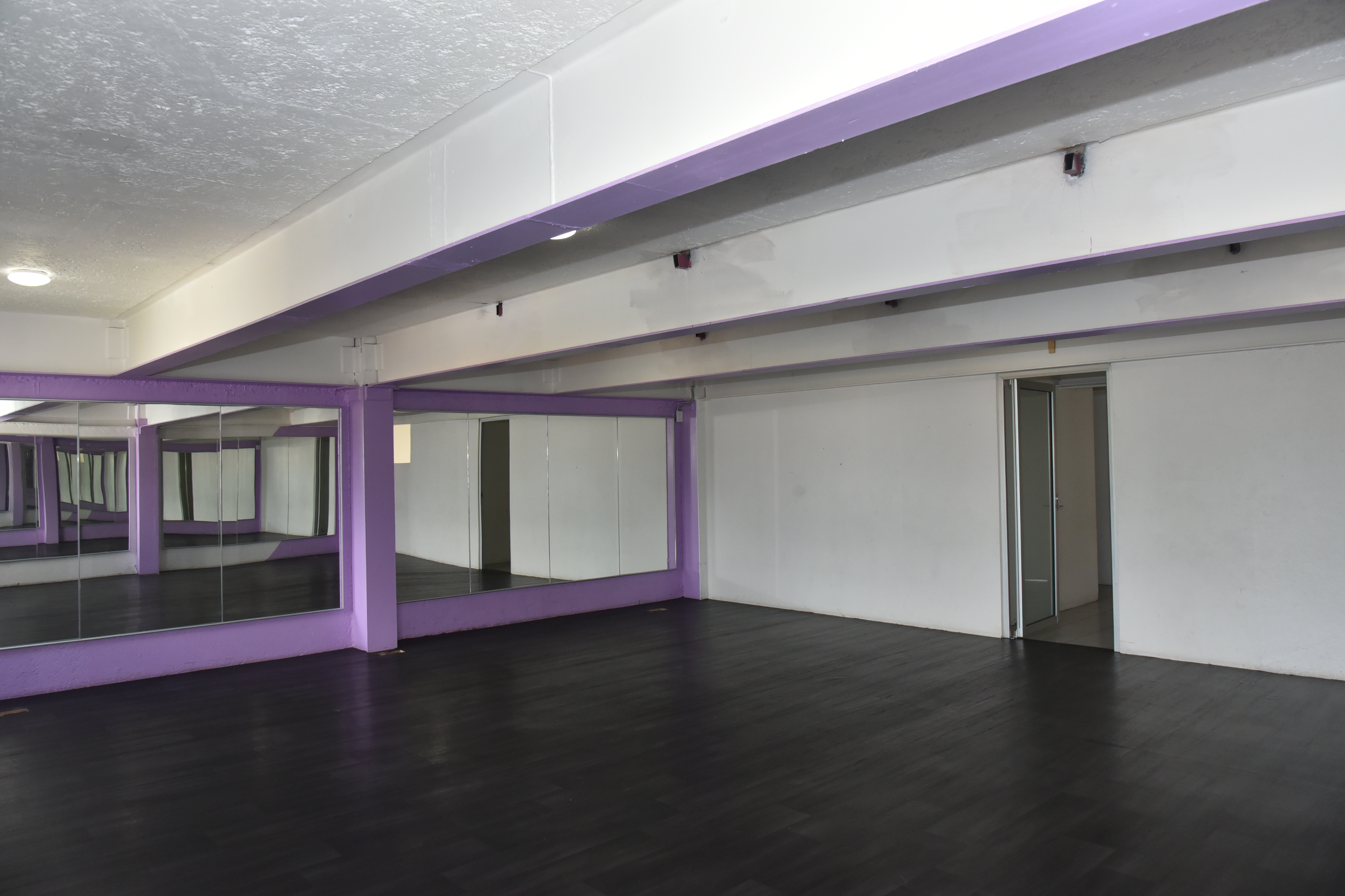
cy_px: 448
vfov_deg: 53.1
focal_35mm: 24
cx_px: 672
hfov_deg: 73.7
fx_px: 897
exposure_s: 1/160
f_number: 8
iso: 1600
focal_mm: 24
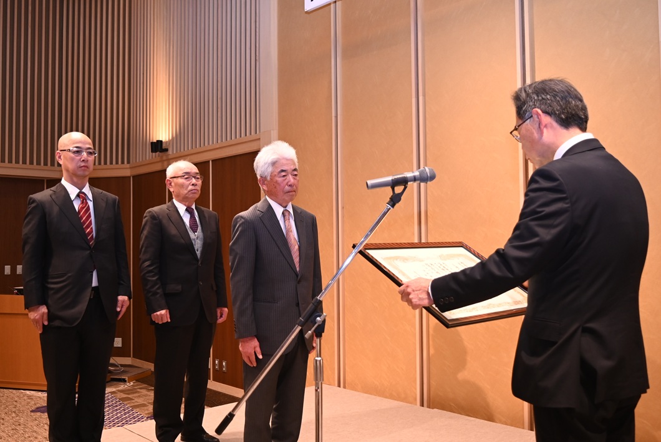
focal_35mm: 34
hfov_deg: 55.8
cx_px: 330
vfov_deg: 38.9
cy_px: 221
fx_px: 625
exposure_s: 1/60
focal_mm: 23
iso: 900
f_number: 3.8
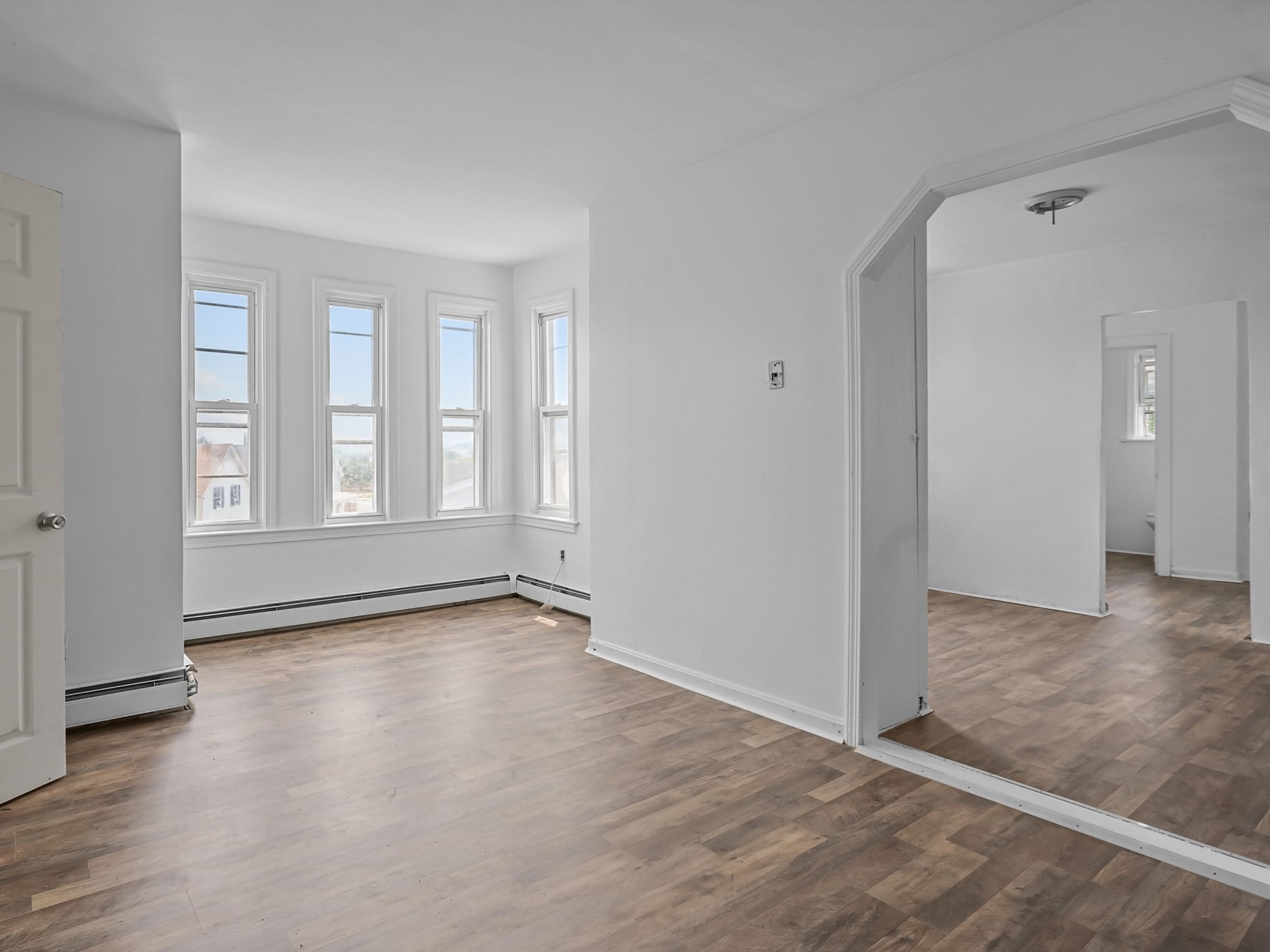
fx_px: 697
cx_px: 541
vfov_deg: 68.7
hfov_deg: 84.1
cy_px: 476
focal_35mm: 19
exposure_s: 1/20
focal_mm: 17
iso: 320
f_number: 6.3
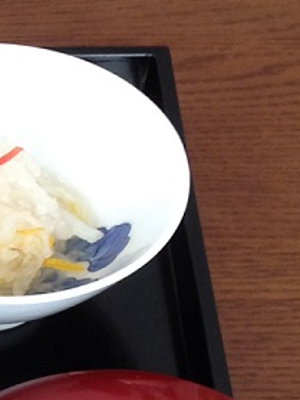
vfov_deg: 11.3
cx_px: -325
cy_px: 404
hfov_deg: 8.1
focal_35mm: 173
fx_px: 2001
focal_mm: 4.28
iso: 64
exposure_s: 1/24
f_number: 2.4
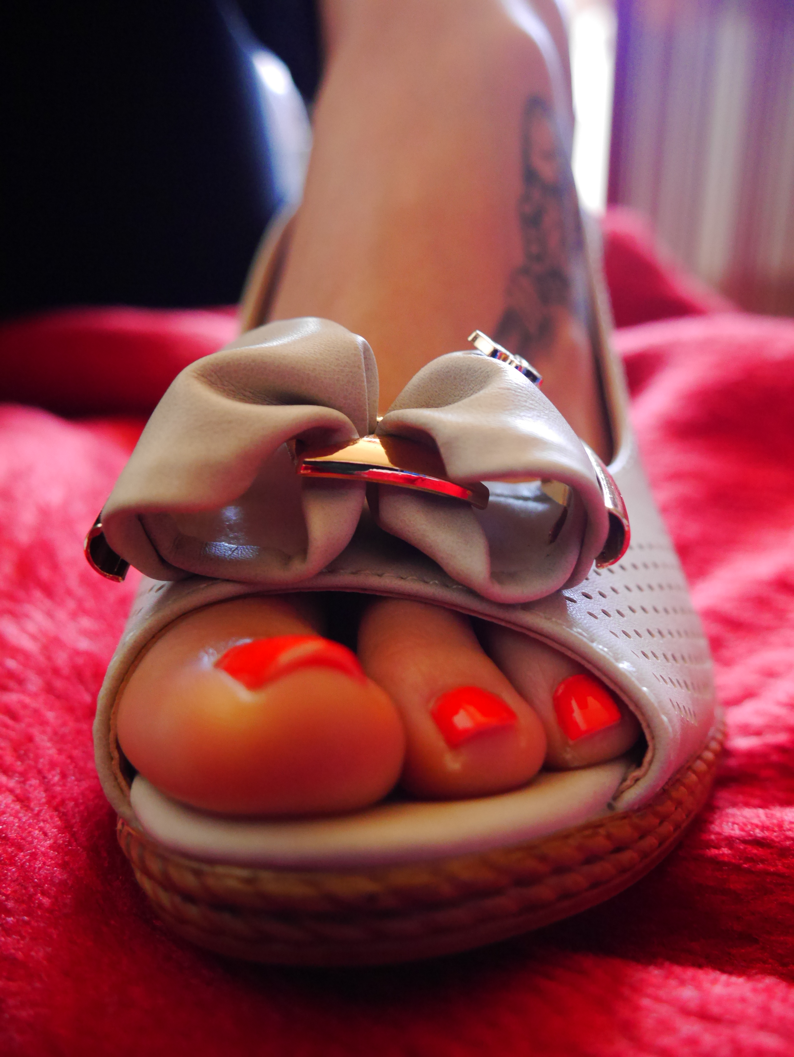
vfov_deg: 59.9
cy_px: 528
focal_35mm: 30
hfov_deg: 46.8
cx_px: 397
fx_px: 917
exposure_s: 1/60
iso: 1600
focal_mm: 15
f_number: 3.6
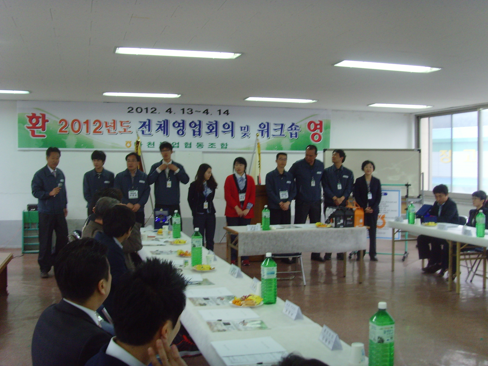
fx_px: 564
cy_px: 181
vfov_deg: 36.0
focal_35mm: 40
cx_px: 248
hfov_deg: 46.8
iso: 160
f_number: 3.5
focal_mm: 6.6
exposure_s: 1/45
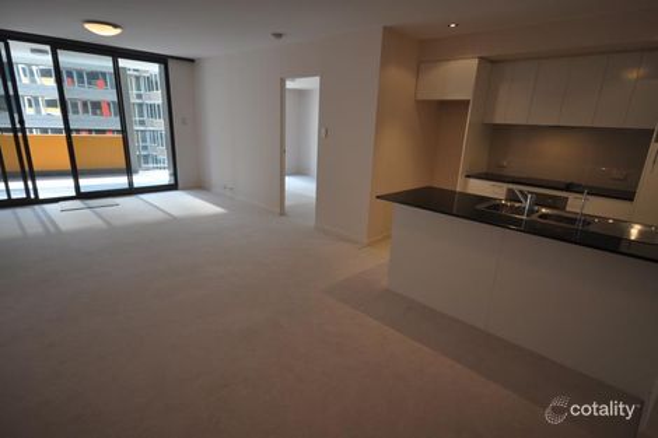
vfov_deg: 63.2
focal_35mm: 20
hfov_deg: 85.4
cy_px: 219
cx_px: 329
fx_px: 356
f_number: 5
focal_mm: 13
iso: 400
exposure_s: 1/100
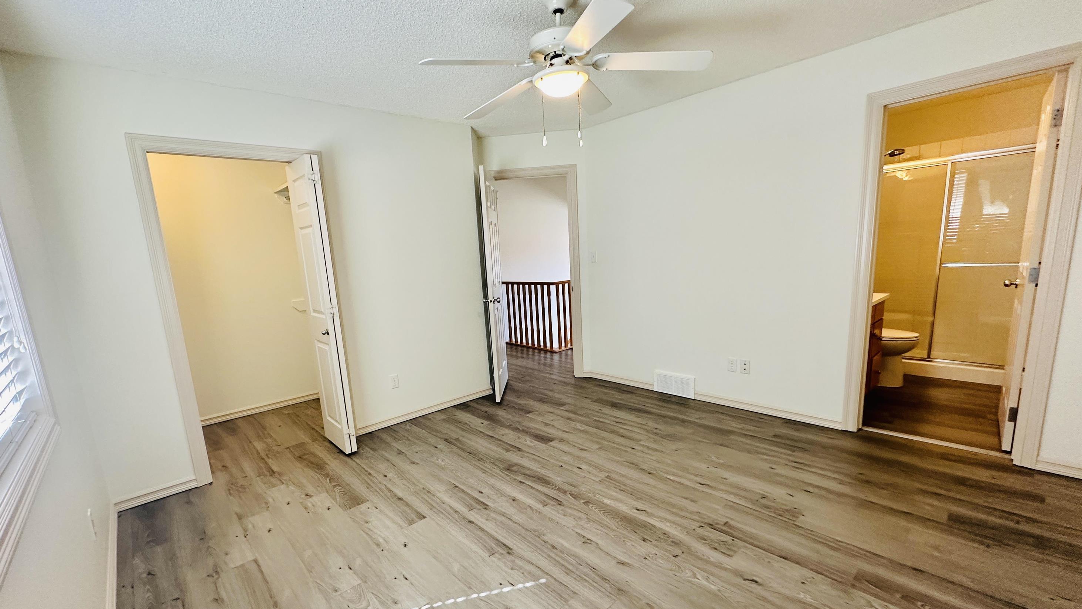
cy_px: 335
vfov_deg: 66.9
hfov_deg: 99.3
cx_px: 515
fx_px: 459
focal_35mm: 16
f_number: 2.2
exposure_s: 1/120
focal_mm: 2.22
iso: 250
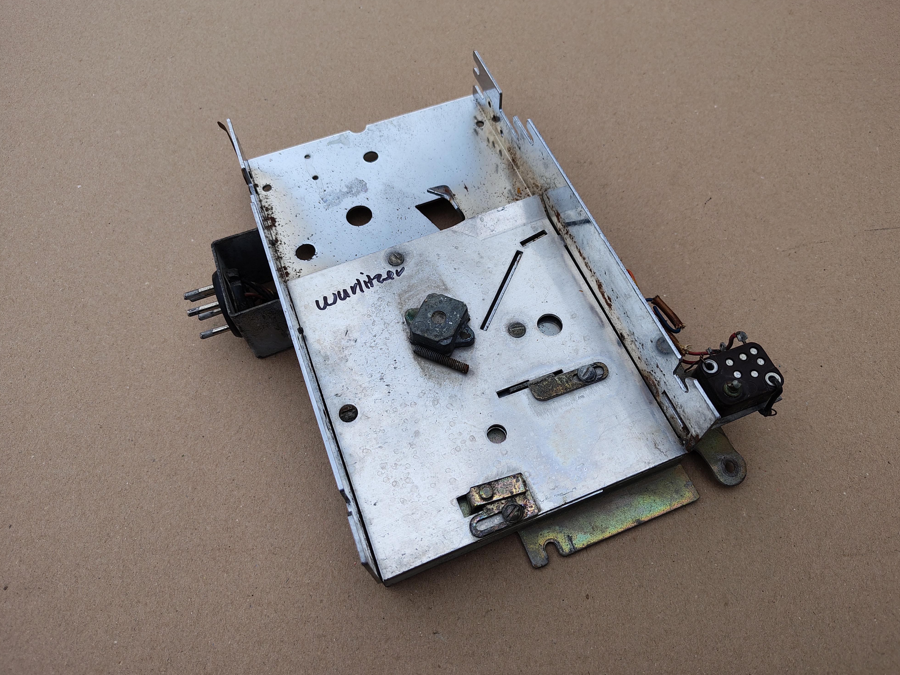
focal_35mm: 25
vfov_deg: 54.9
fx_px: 650
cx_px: 462
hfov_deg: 69.4
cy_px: 327
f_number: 1.8
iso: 100
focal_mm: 5.56
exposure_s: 1/1707
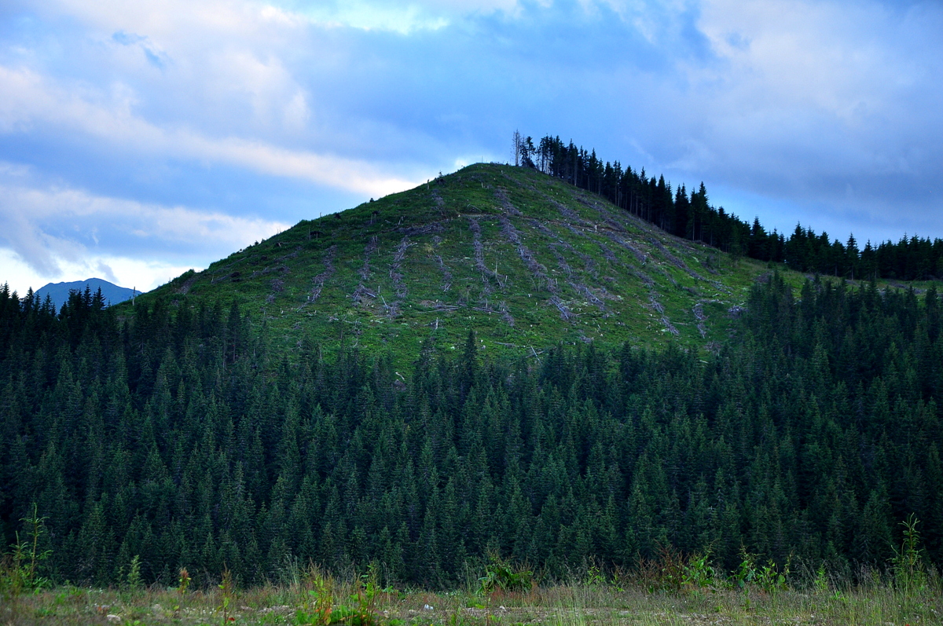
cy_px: 313
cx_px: 472
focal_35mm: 93
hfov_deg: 21.9
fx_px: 2433
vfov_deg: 14.7
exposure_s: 1/160
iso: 400
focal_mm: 62
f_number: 5.3
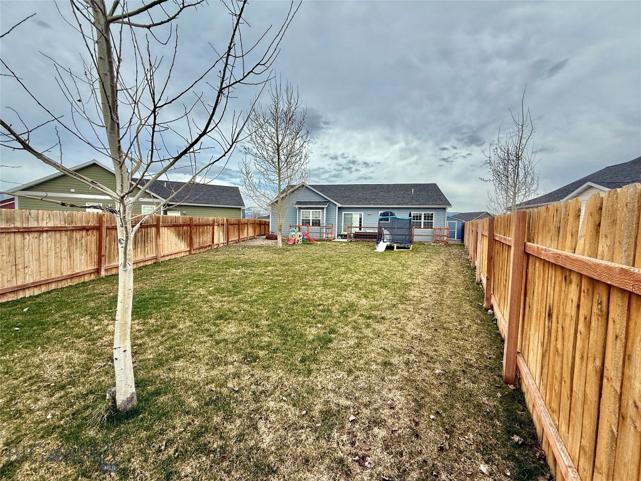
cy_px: 240
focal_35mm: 14
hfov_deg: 102.1
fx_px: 259
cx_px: 320
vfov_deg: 85.7
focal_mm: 2.22
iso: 50
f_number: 2.2
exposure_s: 1/1901
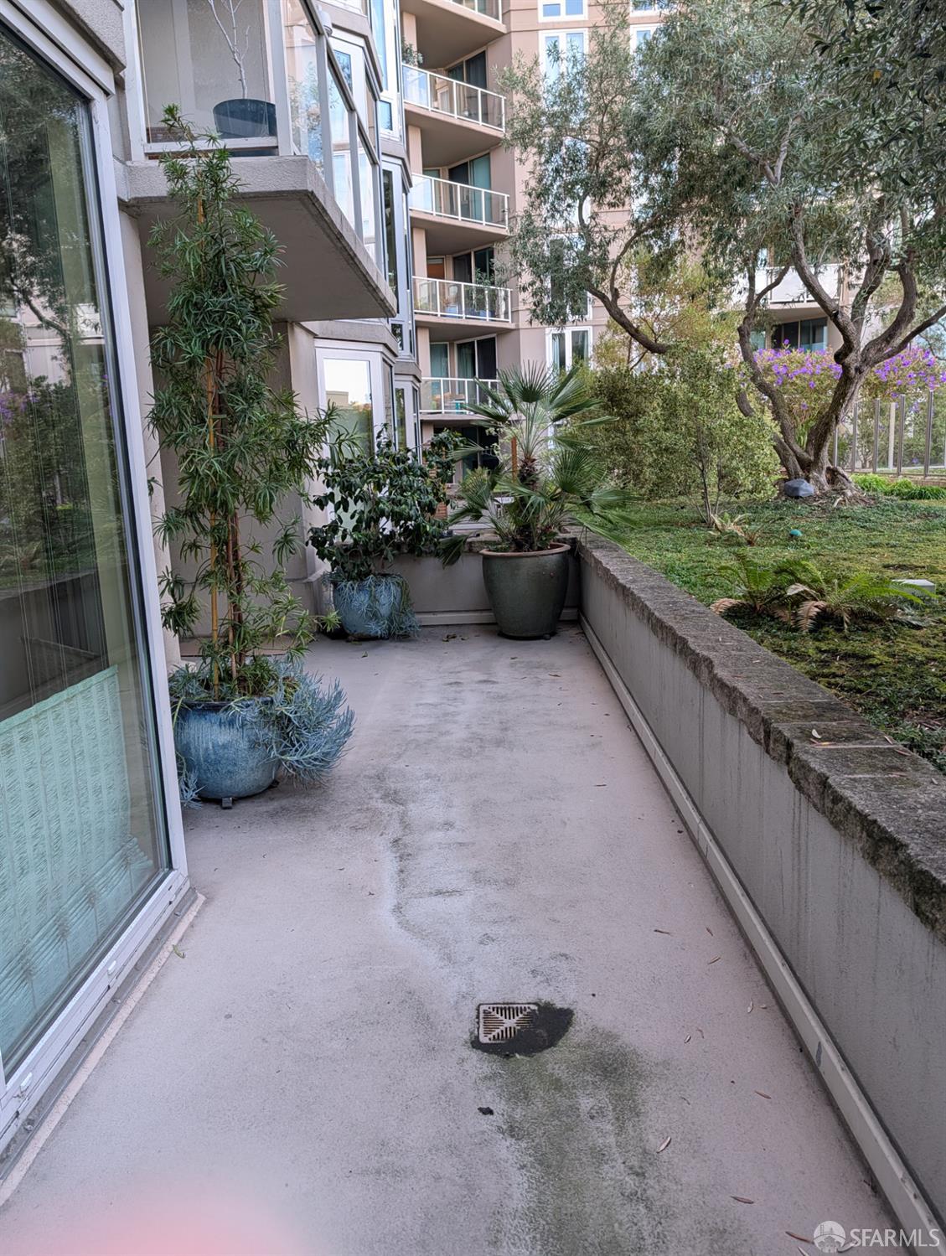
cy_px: 628
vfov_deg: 71.5
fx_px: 872
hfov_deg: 56.9
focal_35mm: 24
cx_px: 473
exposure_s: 1/101
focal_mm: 6.9
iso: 45
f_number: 1.68
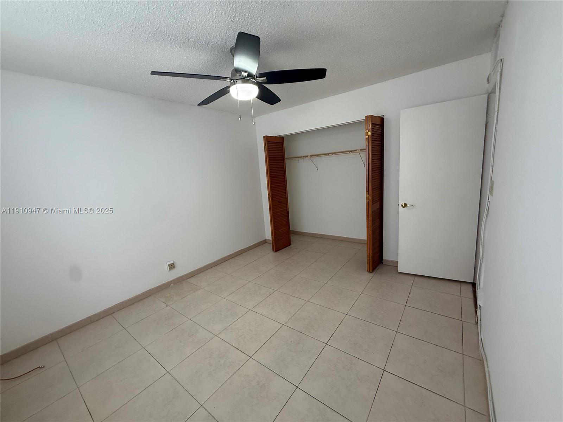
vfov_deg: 85.7
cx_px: 282
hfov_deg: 102.1
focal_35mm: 14
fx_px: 228
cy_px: 211
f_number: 2.2
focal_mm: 2.22
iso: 200
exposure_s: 1/120
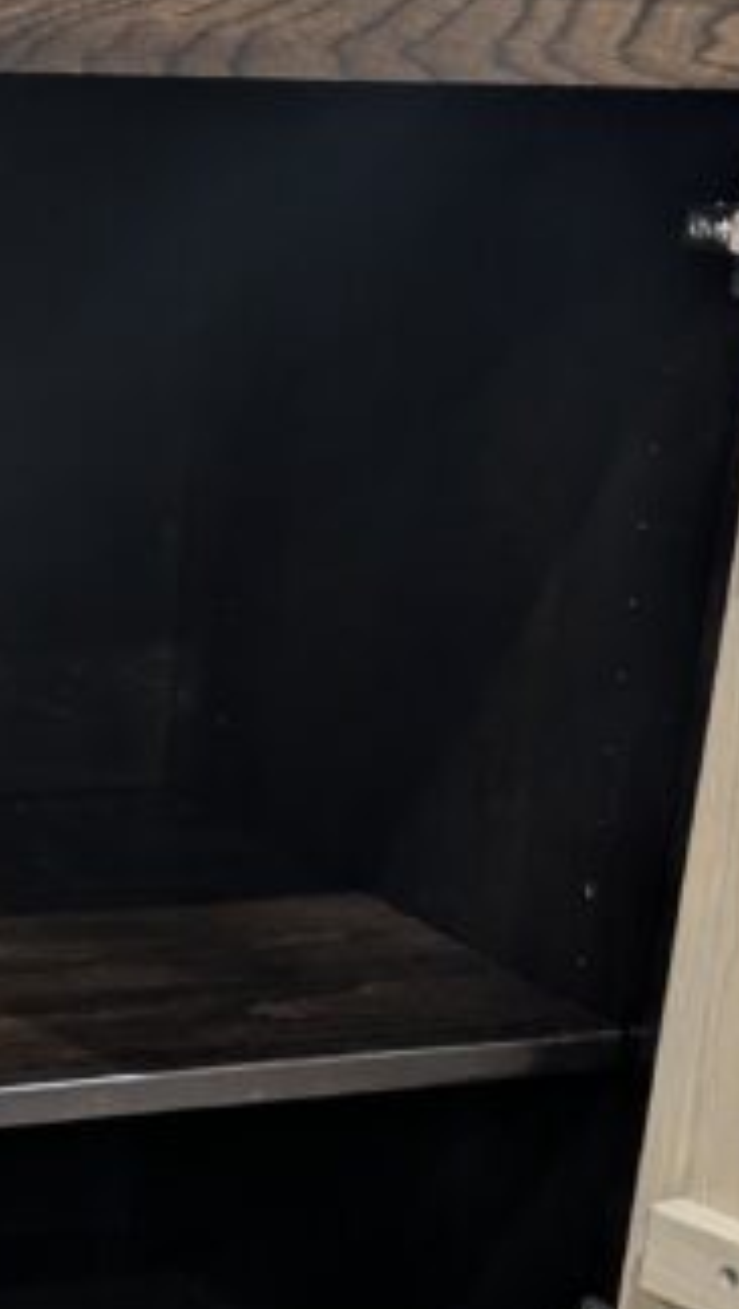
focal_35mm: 86
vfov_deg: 24.0
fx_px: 2987
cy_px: 1178
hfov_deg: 13.8
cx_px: -113
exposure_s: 1/24
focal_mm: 5.43
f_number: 1.89
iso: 195
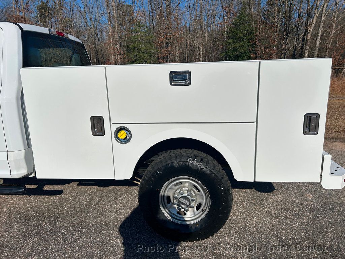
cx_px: 172
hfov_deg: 67.3
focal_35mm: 26
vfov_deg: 53.1
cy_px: 130
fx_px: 259
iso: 50
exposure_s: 1/16393
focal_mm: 5.7
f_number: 1.5
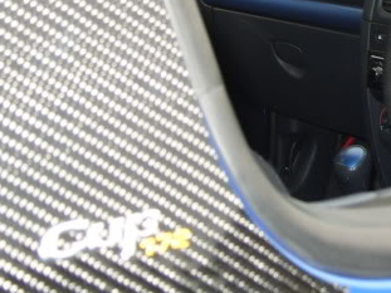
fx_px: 1016
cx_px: 400
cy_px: 39
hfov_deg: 21.0
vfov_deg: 16.2
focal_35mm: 90
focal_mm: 7.8
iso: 100
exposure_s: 1/45
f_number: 2.8
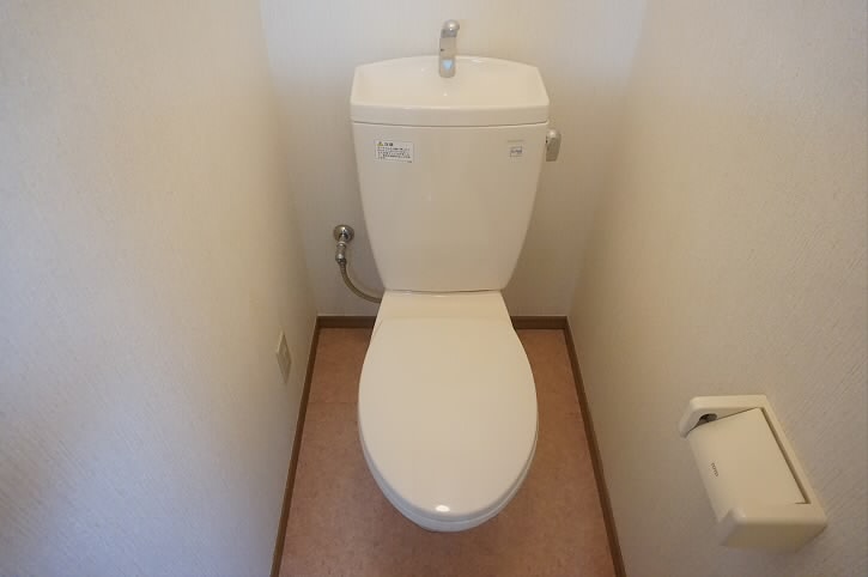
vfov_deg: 53.0
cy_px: 288
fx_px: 578
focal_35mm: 24
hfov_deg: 73.8
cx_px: 434
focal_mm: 16
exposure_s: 1/125
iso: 3200
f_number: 3.5
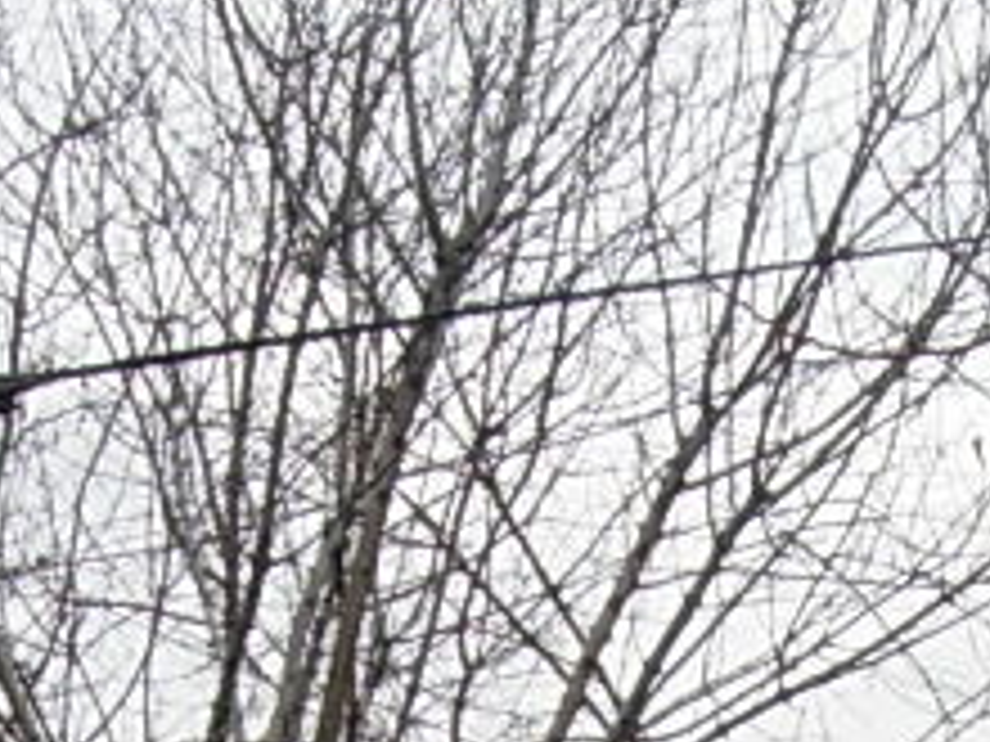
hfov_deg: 11.1
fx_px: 5062
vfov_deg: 7.9
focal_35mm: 177
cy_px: 1628
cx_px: 963
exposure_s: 1/406
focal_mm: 7.8
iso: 64
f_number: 4.8
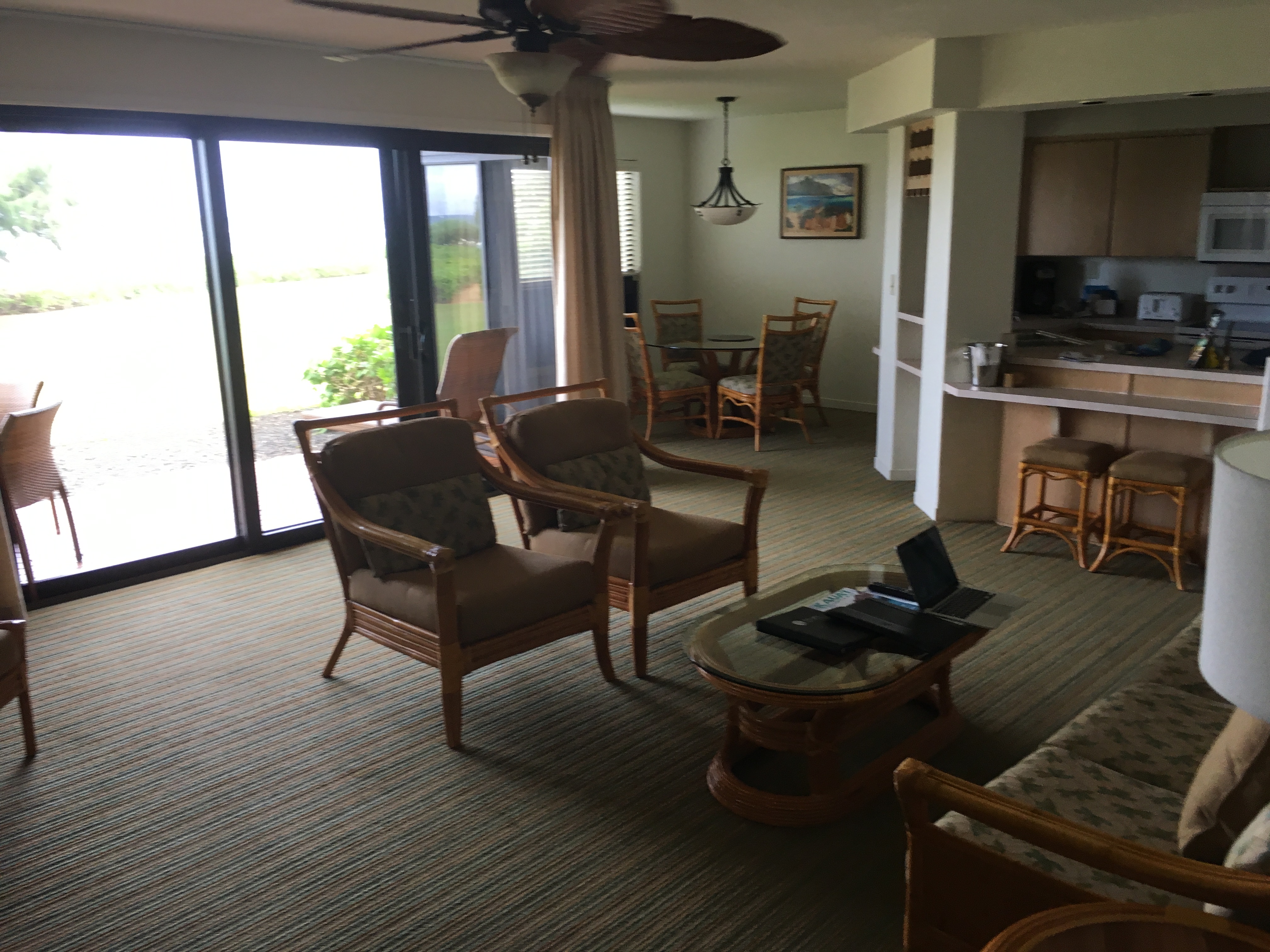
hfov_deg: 61.7
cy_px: 476
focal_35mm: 29
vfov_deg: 48.2
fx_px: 1064
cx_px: 635
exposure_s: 1/30
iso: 32
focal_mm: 4.15
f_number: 2.2
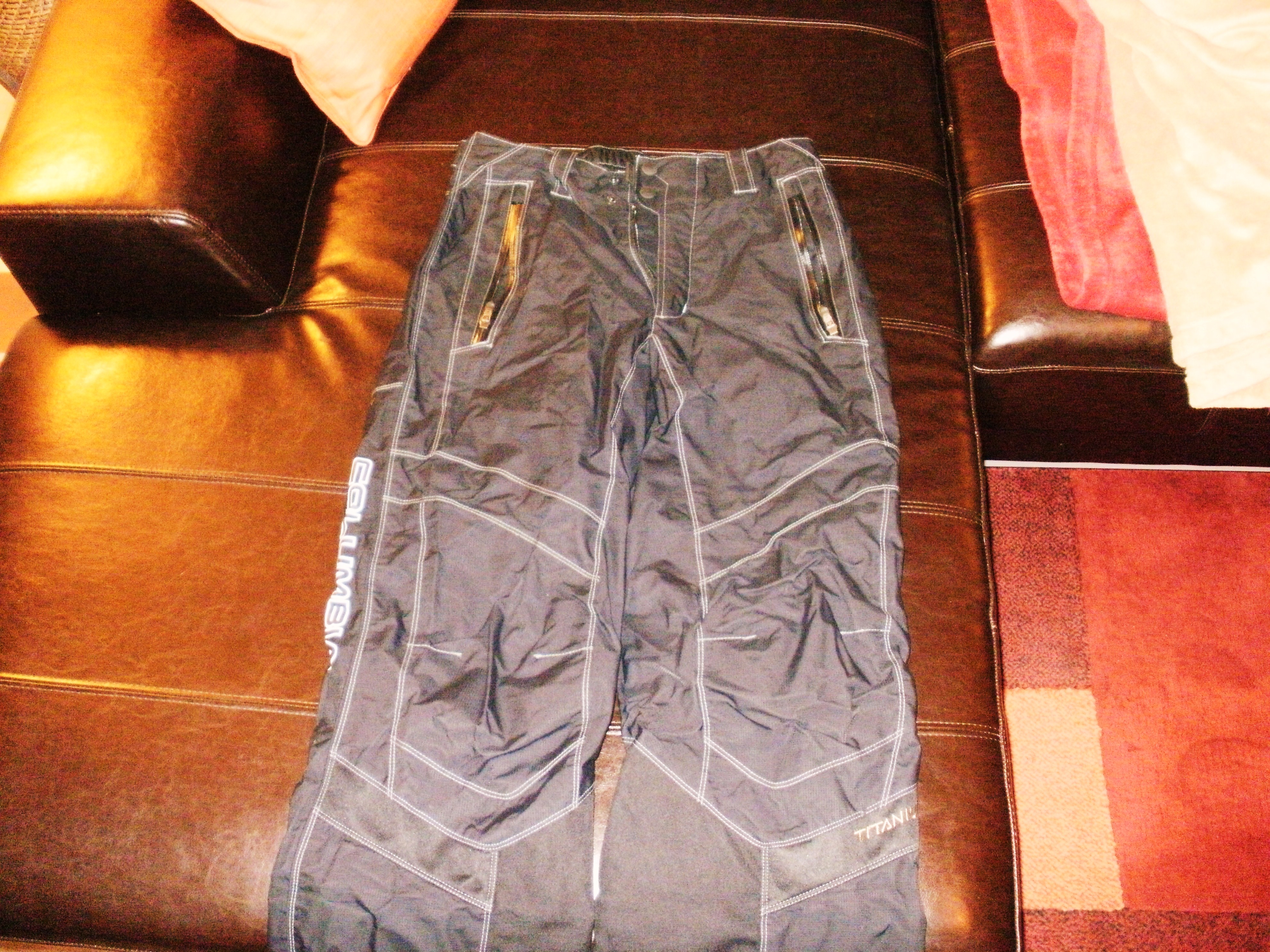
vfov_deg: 39.7
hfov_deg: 51.4
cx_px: 635
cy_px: 476
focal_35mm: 36
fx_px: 1321
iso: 640
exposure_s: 1/30
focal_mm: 6.3
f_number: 3.5
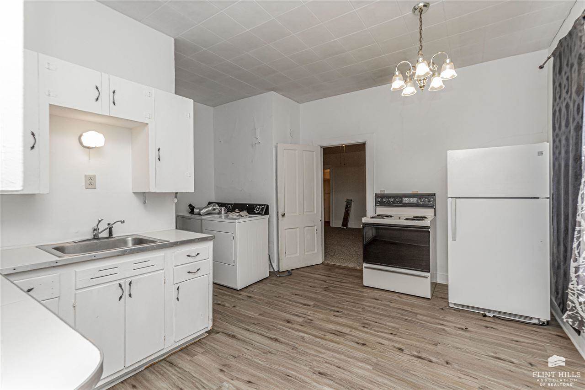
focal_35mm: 15
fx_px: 244
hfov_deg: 100.4
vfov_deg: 77.3
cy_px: 195
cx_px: 292
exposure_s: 1/60
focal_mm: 10
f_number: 10
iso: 640
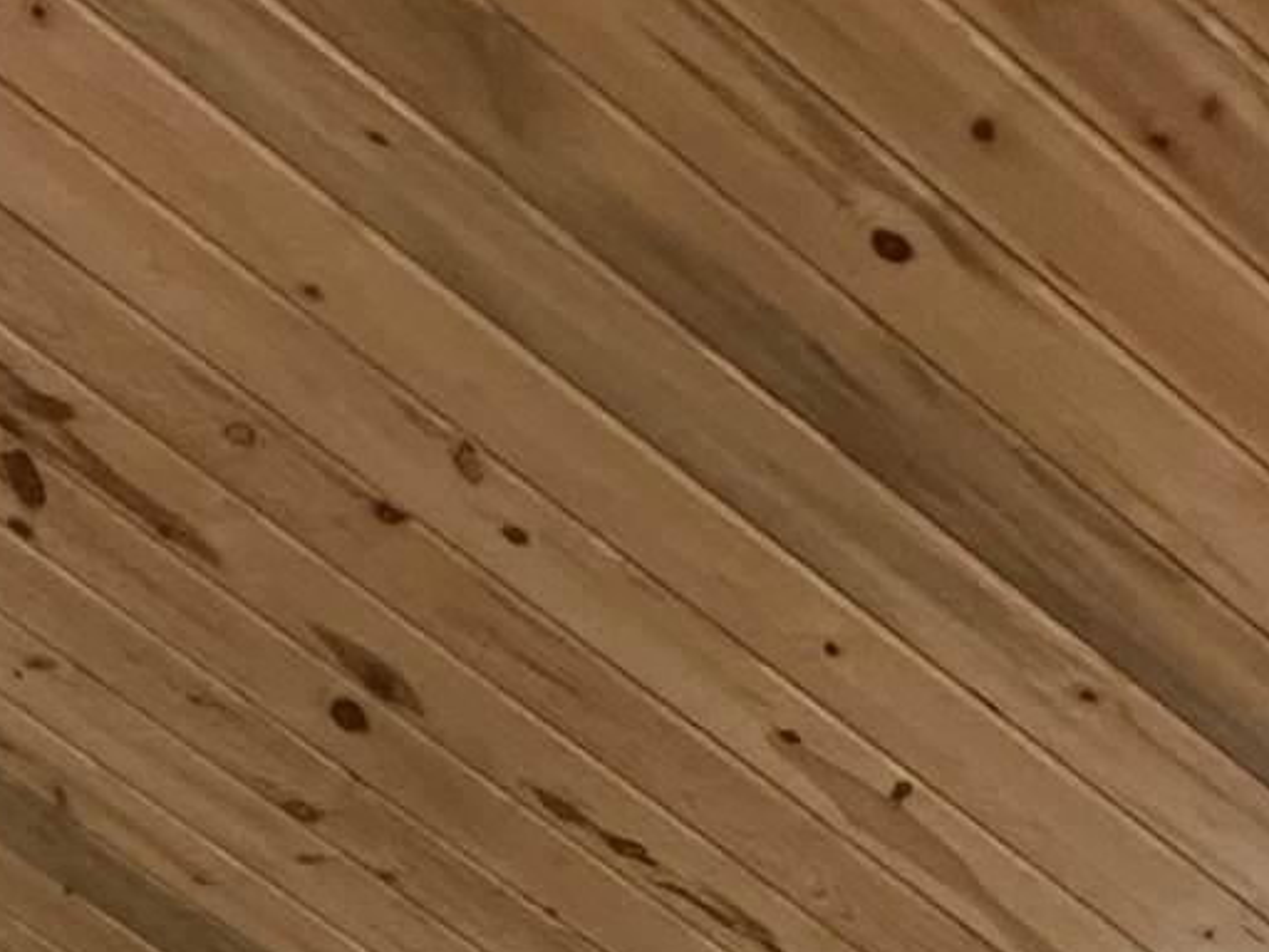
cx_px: -548
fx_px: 3079
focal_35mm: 84
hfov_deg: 20.5
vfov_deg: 13.4
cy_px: 2234
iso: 200
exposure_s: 1/60
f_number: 2.2
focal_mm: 2.22
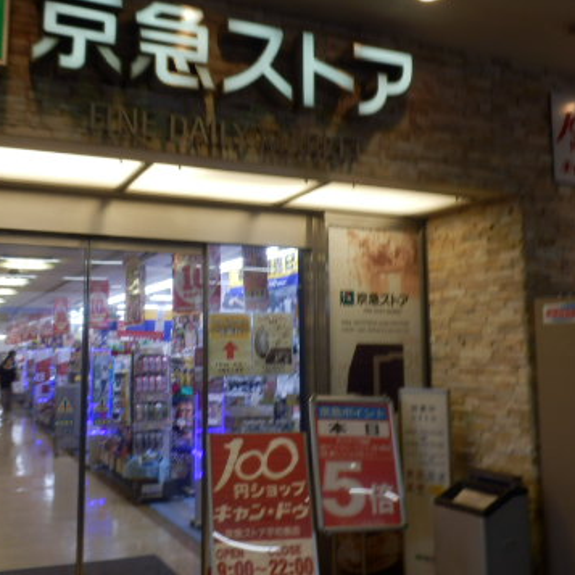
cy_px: 253
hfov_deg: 43.7
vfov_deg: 43.8
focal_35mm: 38
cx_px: 235
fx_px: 714
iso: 80
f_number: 3
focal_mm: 4.2
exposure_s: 1/40
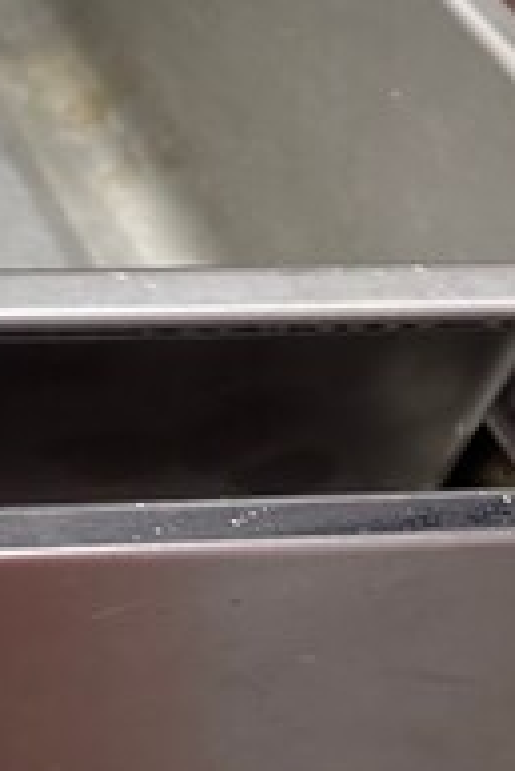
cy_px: 140
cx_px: -671
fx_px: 1692
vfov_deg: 25.2
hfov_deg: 13.4
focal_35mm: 79
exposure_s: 1/60
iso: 320
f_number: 1.78
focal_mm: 6.86
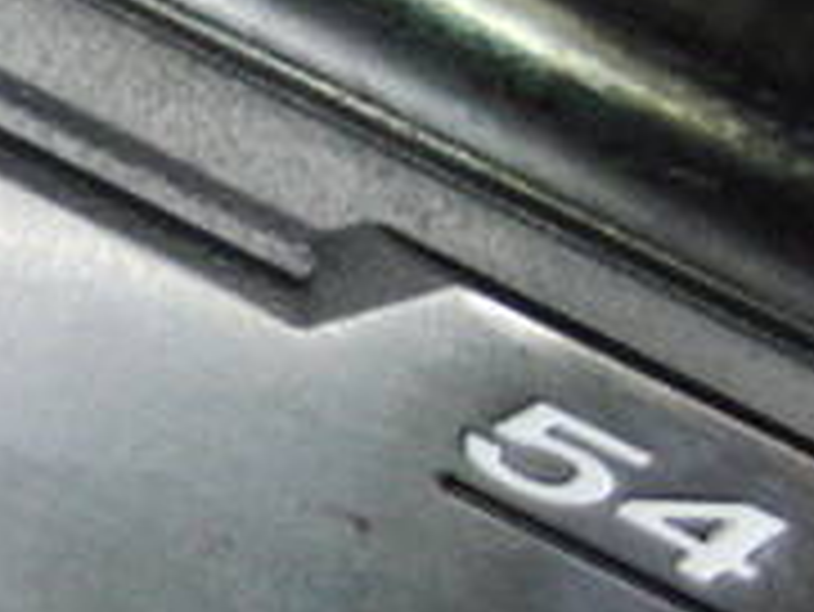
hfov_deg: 14.8
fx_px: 3083
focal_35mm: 131
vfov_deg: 11.3
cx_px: 22
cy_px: 194
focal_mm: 6.42
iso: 200
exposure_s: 1/80
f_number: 3.6
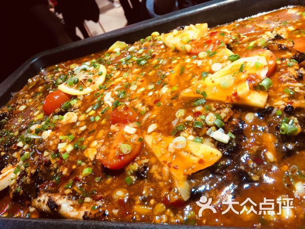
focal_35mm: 29
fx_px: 256
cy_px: 114
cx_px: 152
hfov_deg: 61.7
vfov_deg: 48.2
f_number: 2.2
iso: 40
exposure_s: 1/17
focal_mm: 4.15
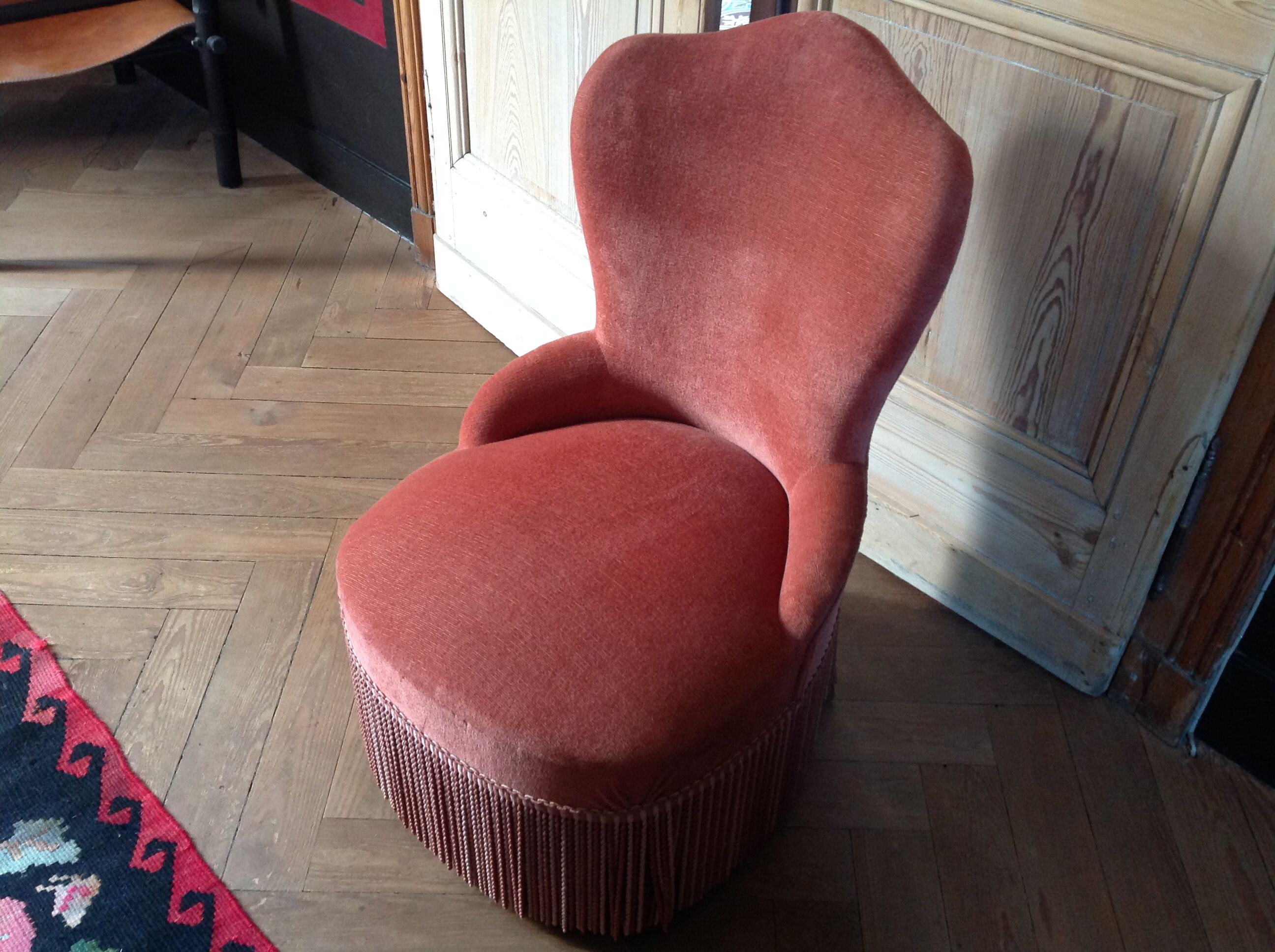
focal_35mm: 35
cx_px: 638
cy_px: 476
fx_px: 1287
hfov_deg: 52.7
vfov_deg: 40.6
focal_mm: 4.28
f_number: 2.4
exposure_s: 1/15
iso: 200
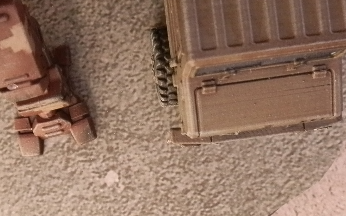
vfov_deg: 20.6
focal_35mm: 63
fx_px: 594
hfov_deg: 32.4
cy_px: 118
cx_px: 151
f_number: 3.1
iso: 400
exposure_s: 1/80
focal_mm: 5
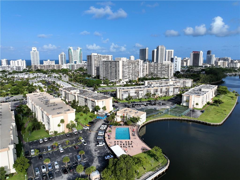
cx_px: 120
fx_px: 166
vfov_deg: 56.8
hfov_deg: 71.6
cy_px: 90
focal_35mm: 24
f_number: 2.8
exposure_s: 1/2500
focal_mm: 12.29
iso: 100
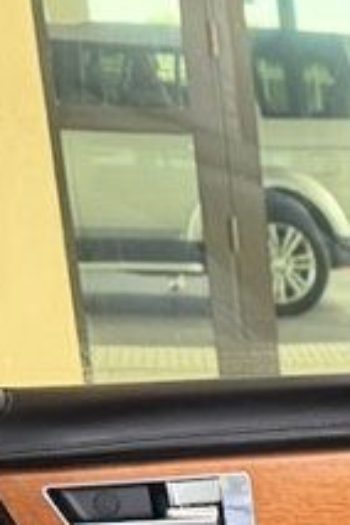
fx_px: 1750
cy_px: 836
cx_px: 1008
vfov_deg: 15.5
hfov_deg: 9.3
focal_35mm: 120
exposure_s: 1/60
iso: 320
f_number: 1.78
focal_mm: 6.76
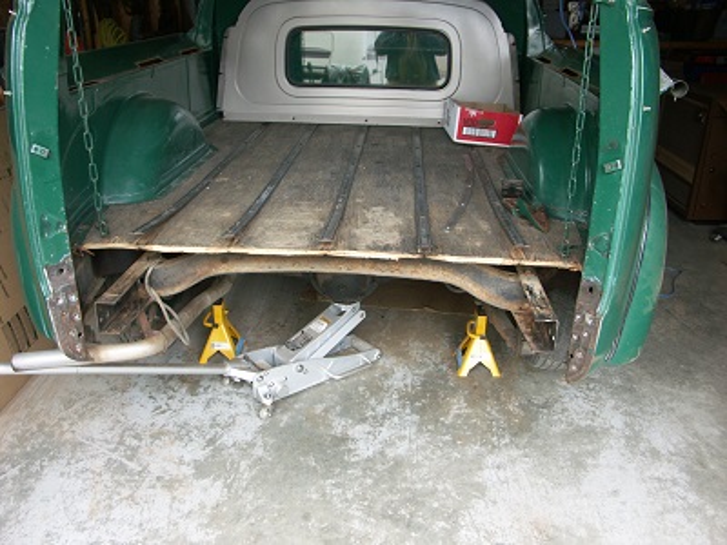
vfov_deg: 45.4
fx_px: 651
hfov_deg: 58.4
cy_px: 272
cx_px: 364
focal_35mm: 31
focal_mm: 8.11
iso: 100
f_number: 2.8
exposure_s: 1/13
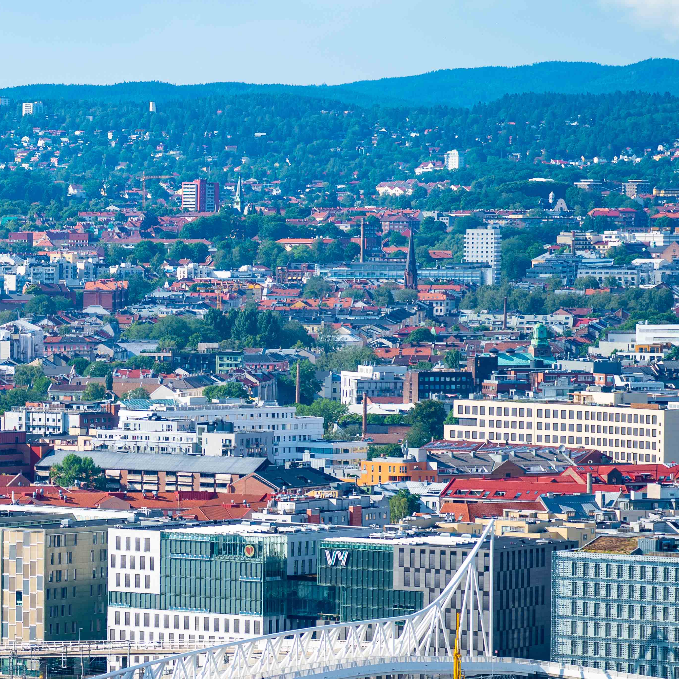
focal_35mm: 241
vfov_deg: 7.3
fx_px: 5348
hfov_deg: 7.2
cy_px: 466
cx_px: -9
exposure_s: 1/400
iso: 100
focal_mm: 130
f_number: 5
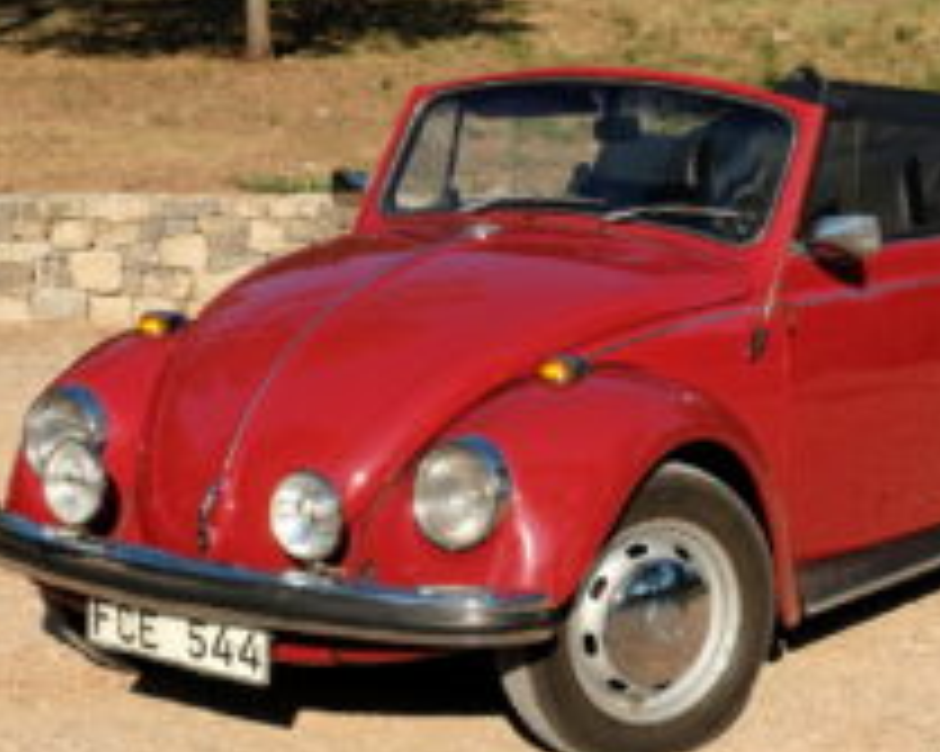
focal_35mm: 81
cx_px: 634
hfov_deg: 23.5
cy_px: 297
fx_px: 2252
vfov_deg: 18.9
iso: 400
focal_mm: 26.6
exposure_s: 1/480
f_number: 9
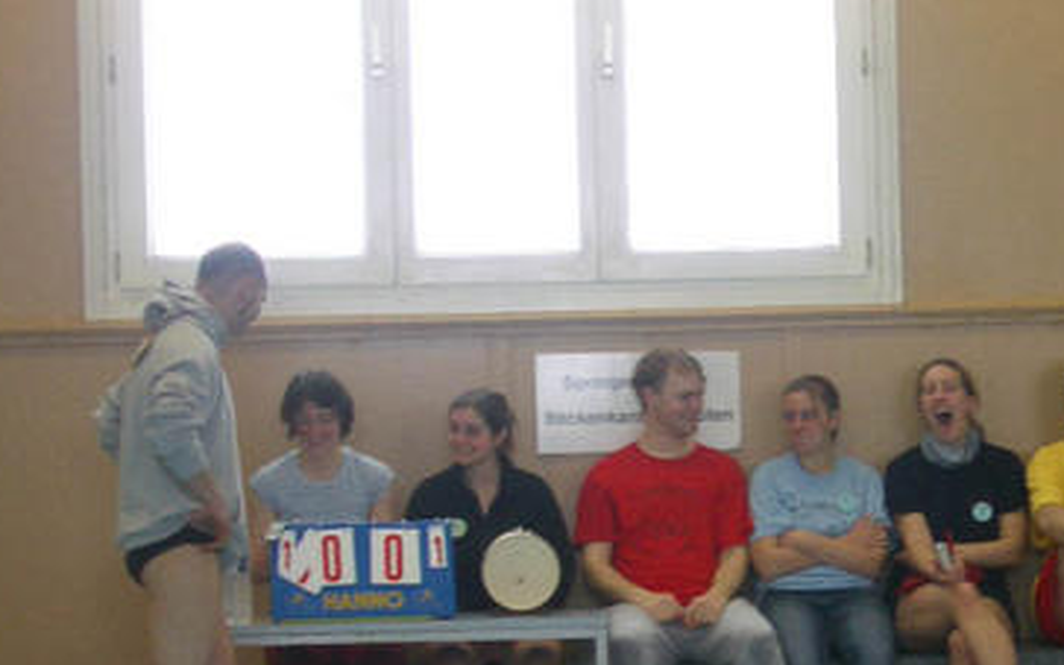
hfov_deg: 17.8
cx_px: 871
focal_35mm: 116
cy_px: 513
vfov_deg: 11.3
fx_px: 3364
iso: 100
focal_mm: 10.2
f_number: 3.5
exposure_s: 1/20
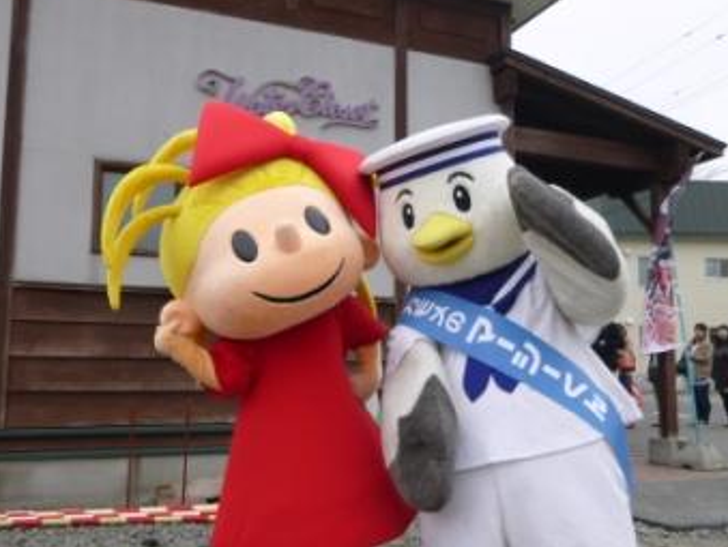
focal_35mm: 33
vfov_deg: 43.0
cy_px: 292
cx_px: 335
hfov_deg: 55.2
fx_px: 695
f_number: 3.9
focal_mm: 4.5
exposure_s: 1/200
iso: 100
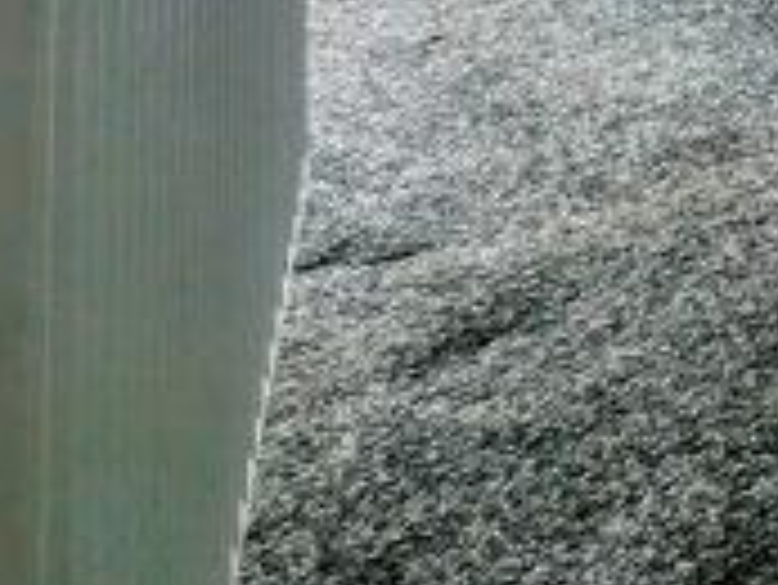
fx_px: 1597
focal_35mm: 71
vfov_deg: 13.8
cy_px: -862
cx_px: 2114
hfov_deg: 13.0
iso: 32
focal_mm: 2.23
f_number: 1.95
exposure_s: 1/106
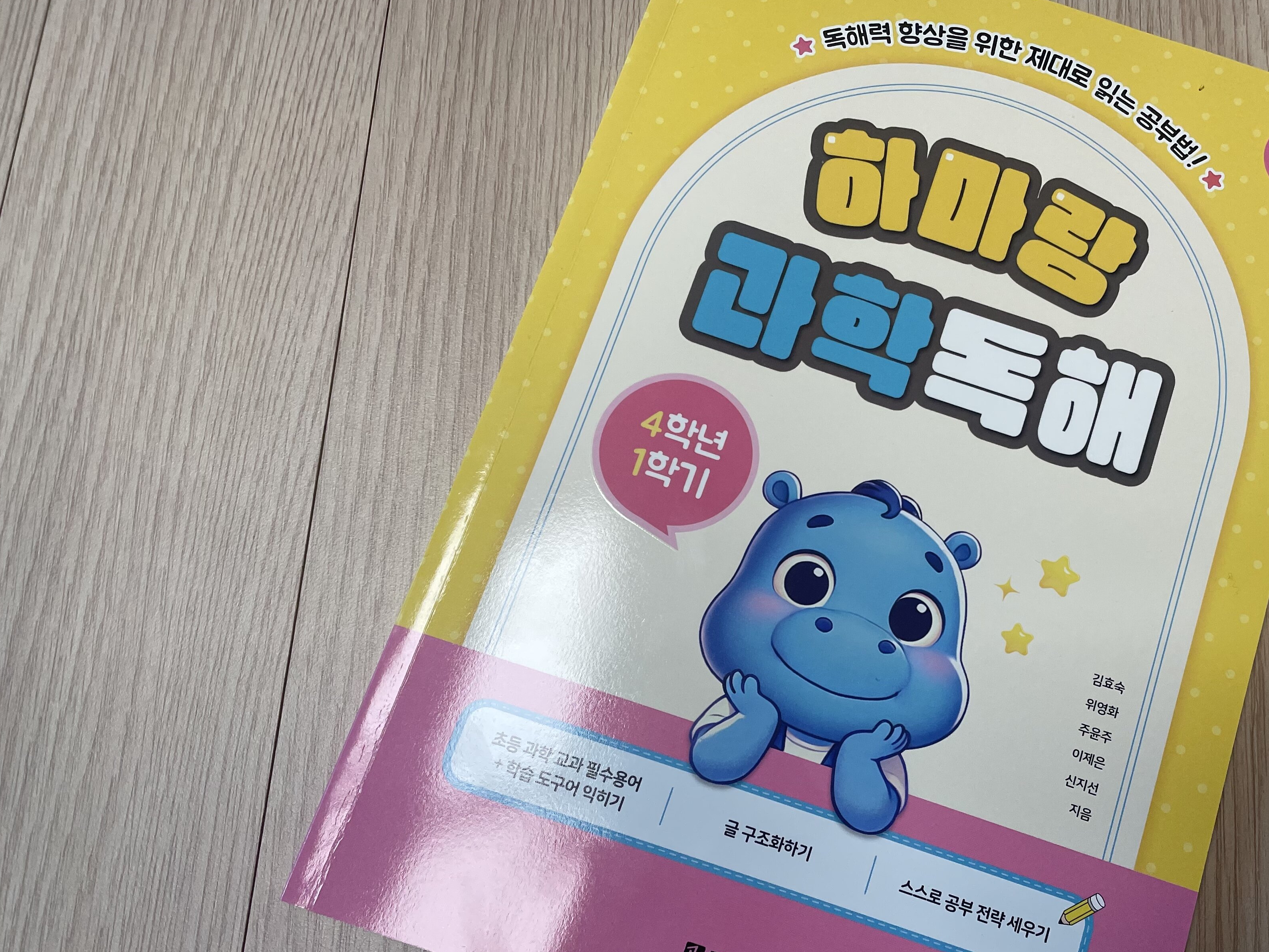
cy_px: 568
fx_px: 1210
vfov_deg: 42.8
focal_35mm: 33
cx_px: 802
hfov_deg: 54.6
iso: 64
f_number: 1.6
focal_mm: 4.2
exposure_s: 1/120
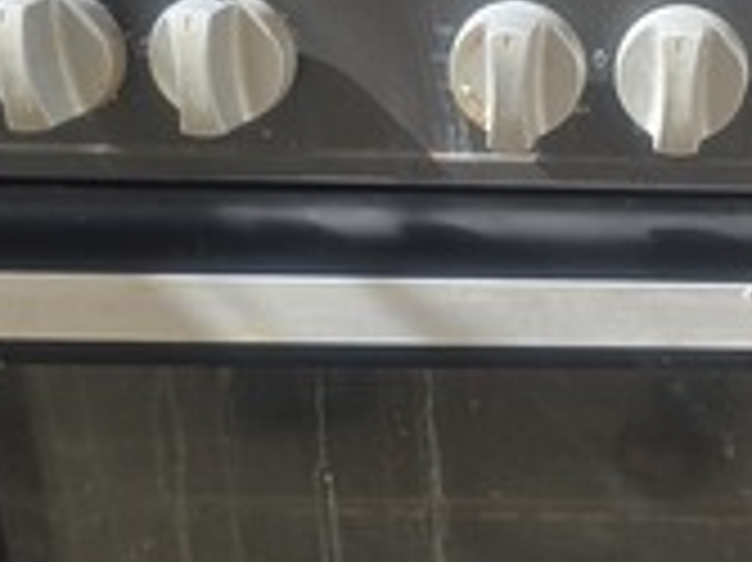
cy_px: 236
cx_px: 718
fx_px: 1368
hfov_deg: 29.1
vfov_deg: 23.2
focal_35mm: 63
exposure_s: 1/353
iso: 12
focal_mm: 6.3
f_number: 1.7
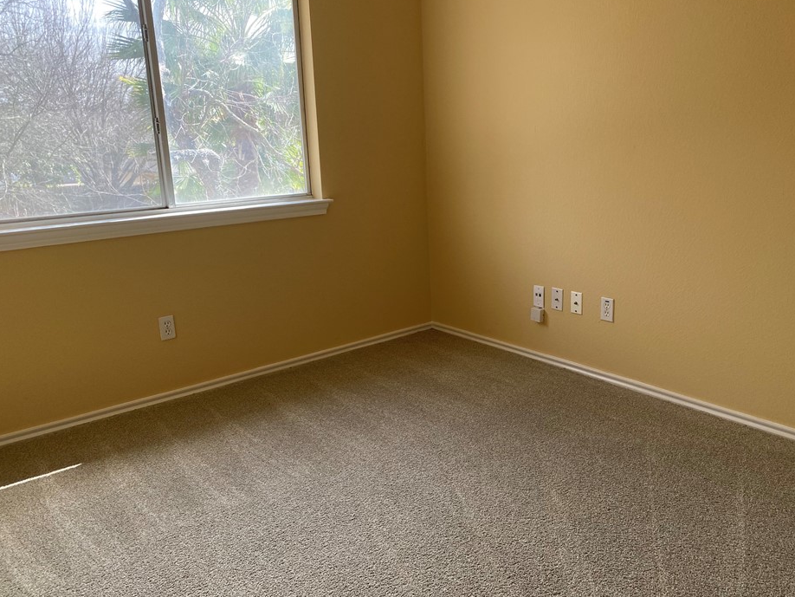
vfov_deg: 48.2
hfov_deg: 61.6
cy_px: 292
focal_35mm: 29
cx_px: 424
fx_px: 666
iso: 50
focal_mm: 4.25
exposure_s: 1/121
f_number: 1.8
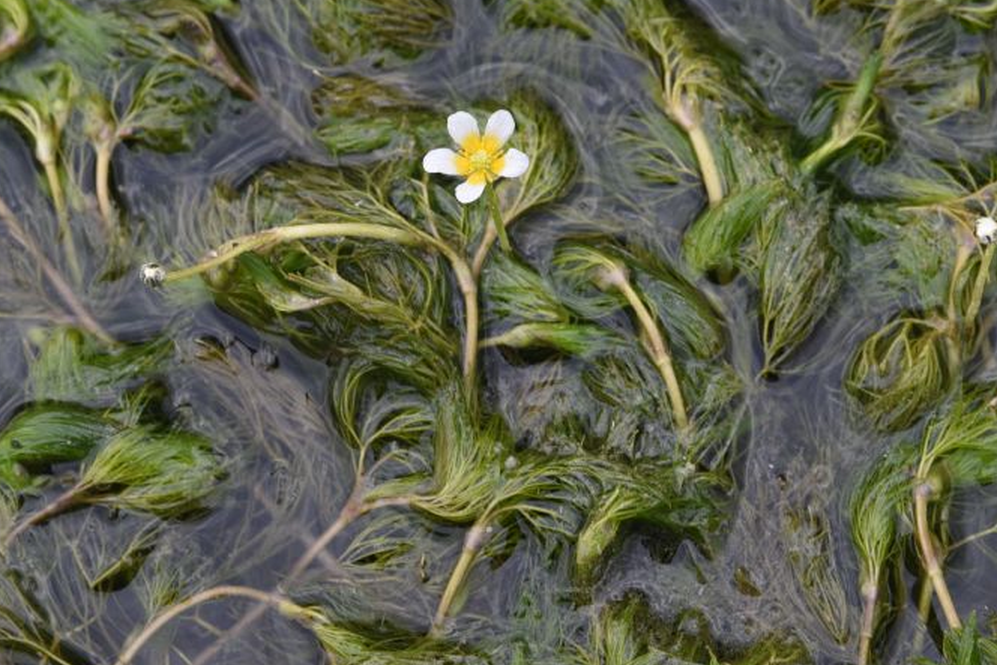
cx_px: 447
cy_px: 247
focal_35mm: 137
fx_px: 3795
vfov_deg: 10.0
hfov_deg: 15.0
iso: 320
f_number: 10
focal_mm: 70
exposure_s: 1/125
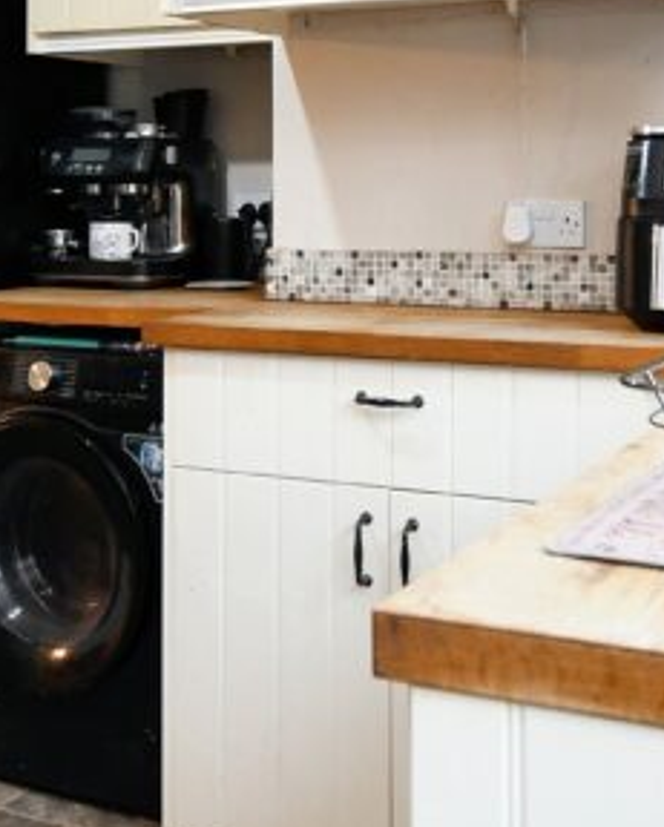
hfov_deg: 30.1
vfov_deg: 36.1
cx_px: 443
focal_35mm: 50
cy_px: 169
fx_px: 1226
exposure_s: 1/20
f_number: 4.5
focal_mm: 10
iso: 560
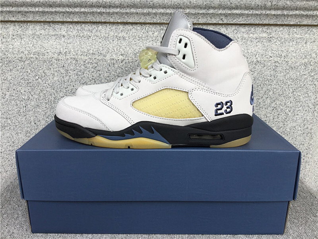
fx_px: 285
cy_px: 120
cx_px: 159
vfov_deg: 45.4
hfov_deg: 58.4
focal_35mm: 31
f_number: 2.4
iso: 25
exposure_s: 1/220
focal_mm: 3.3
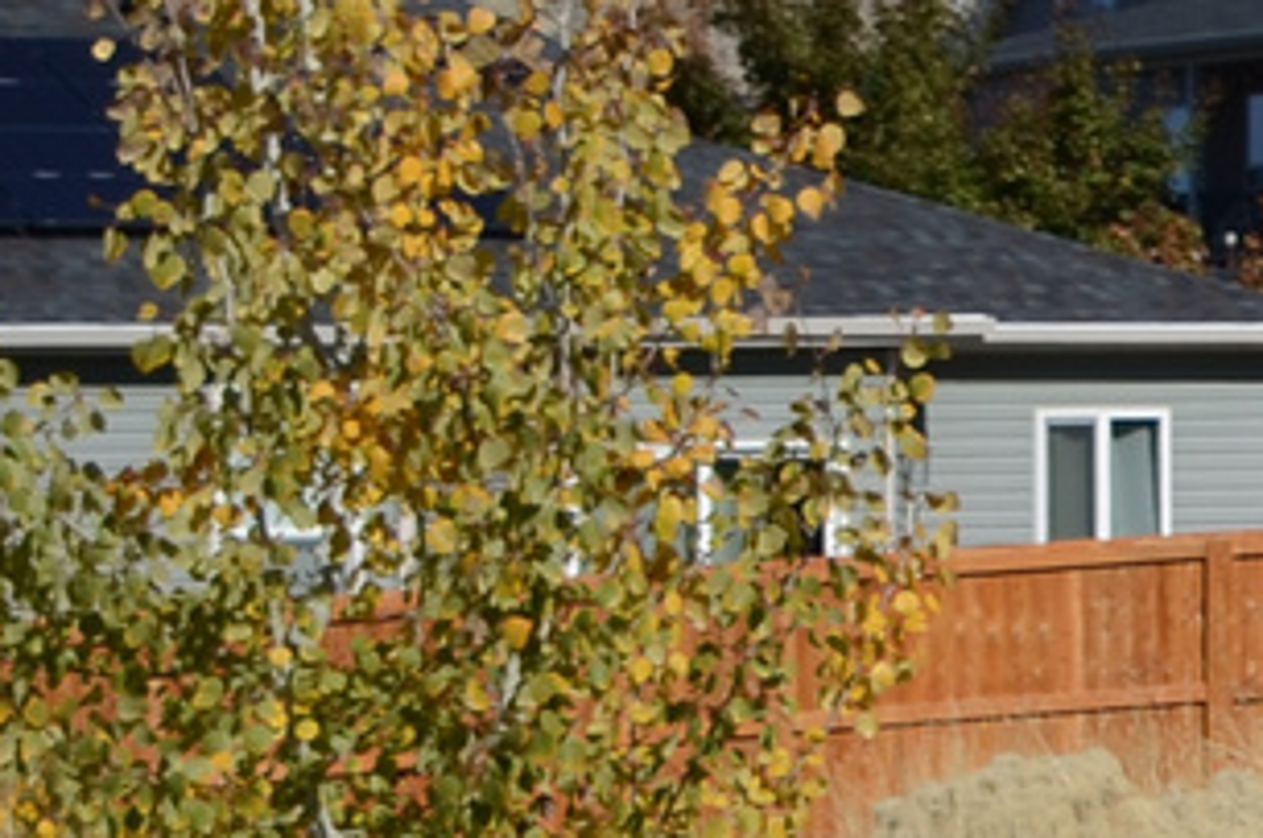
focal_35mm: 261
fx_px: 9142
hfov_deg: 7.2
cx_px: 3484
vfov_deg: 5.2
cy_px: -178
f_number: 3.8
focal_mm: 26
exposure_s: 1/1600
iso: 100
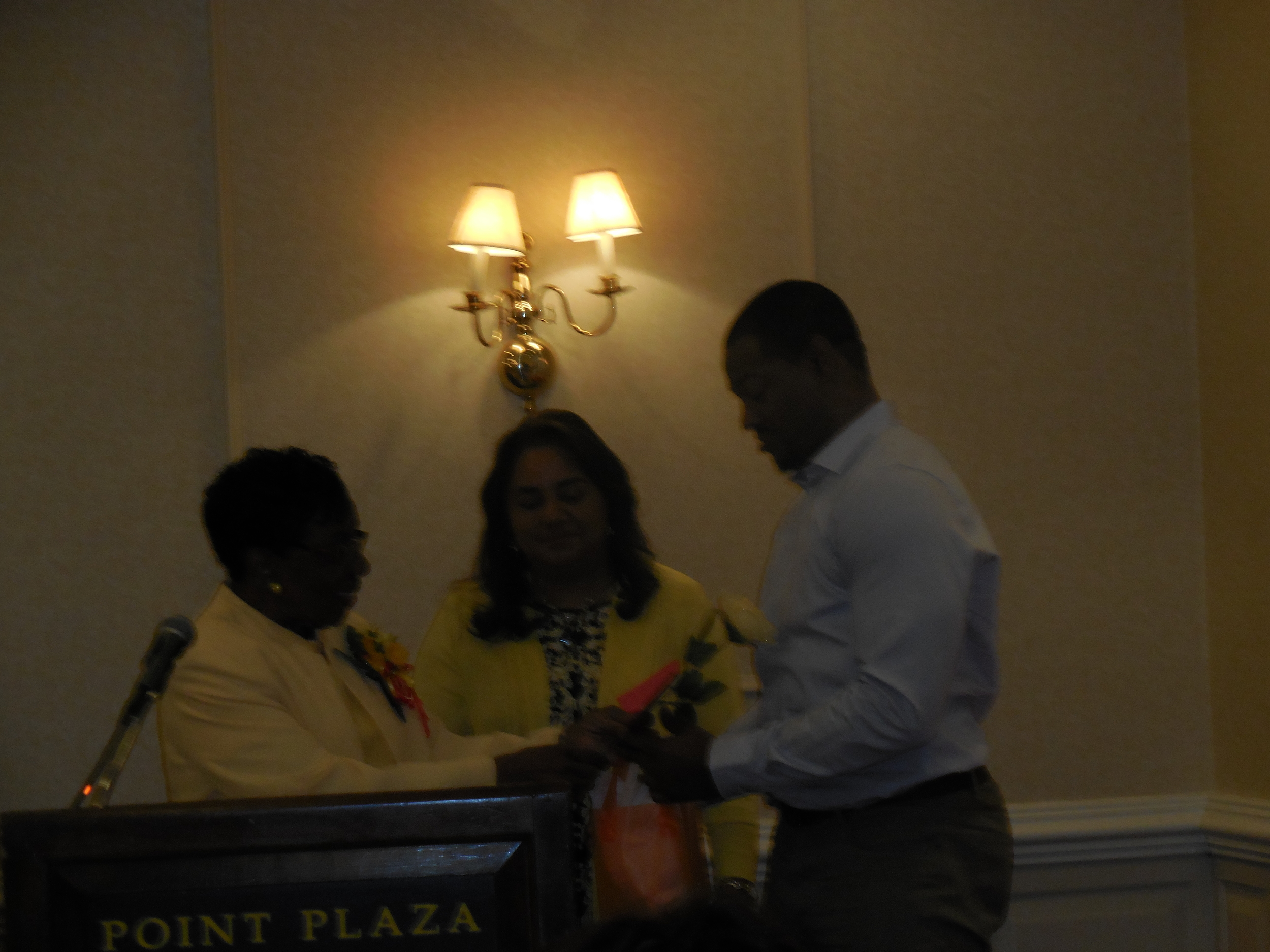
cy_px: 476
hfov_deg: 17.4
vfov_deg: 13.1
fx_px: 4146
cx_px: 635
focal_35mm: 113
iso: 320
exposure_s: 1/60
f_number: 5.1
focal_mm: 20.4
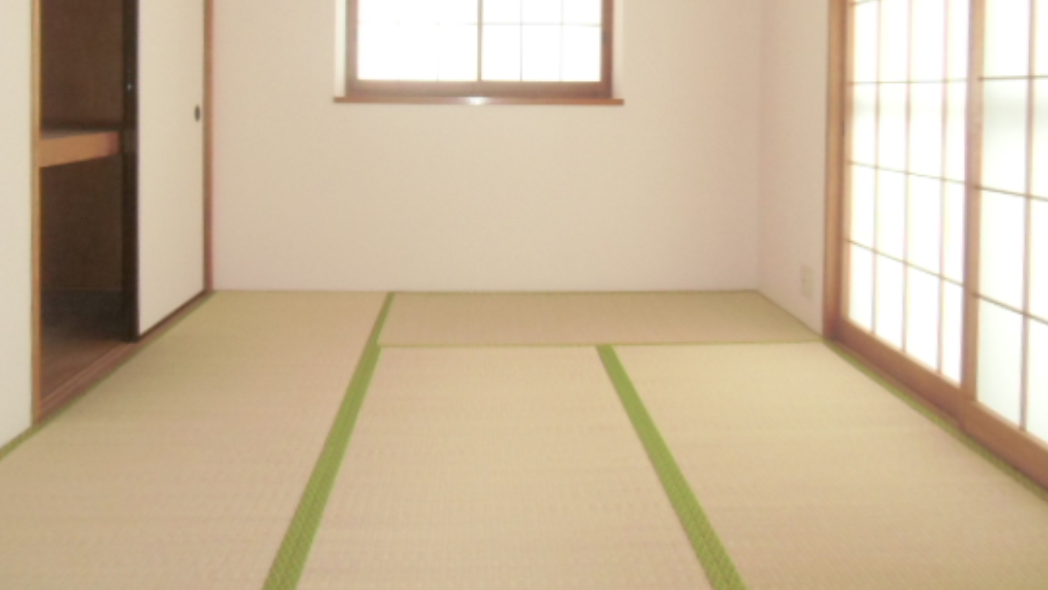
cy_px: 134
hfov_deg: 62.6
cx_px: 495
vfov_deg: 36.7
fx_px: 862
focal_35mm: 31
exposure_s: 1/60
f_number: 3
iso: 400
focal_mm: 4.24
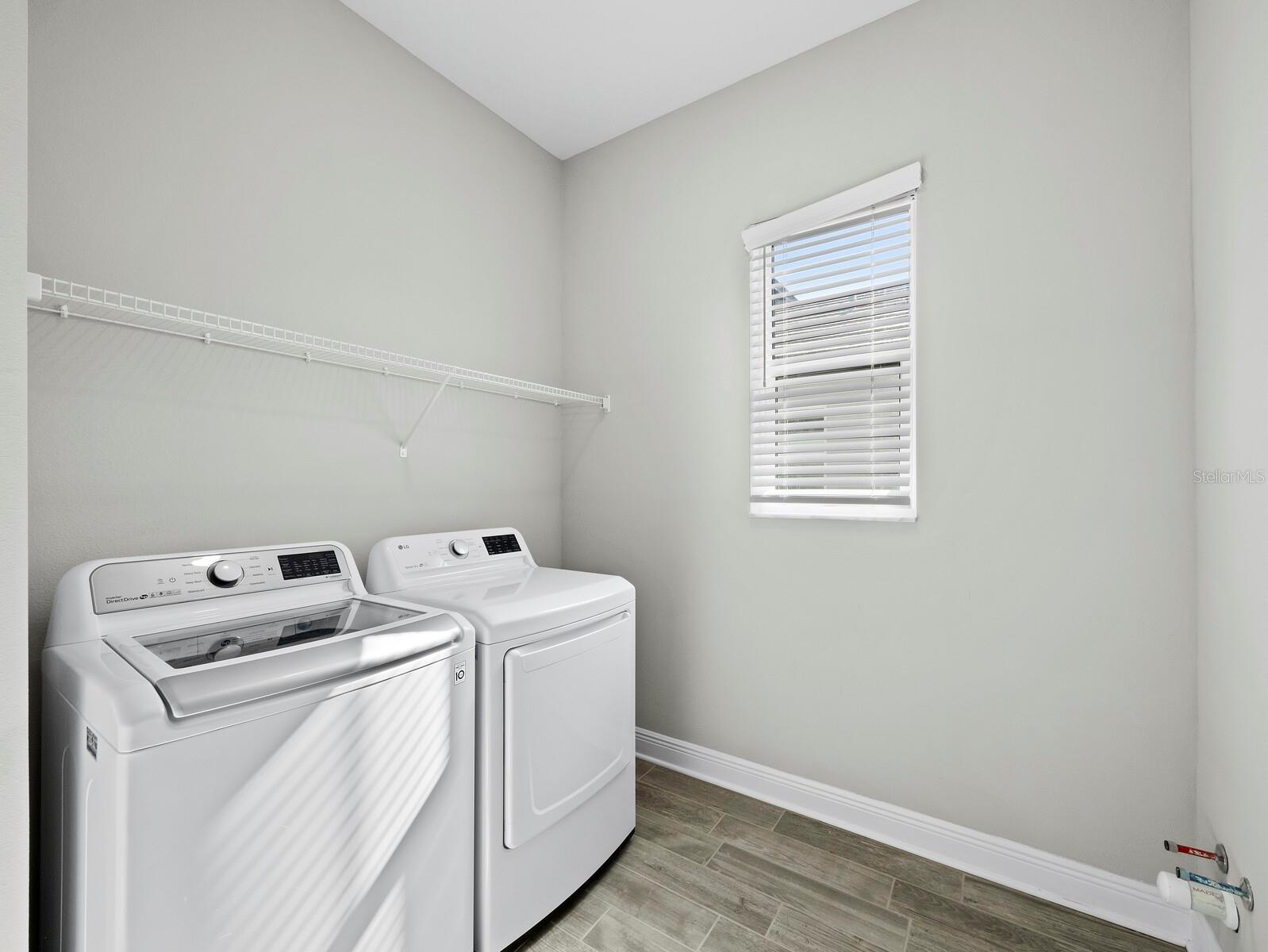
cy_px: 476
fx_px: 513
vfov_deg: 85.7
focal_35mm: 14
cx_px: 634
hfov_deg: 102.0
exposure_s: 1/8
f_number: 10
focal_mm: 7
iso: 320
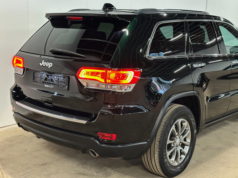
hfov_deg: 38.9
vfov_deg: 29.7
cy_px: 88
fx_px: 337
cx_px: 120
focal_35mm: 49
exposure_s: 1/33
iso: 500
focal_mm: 6.86
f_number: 1.78
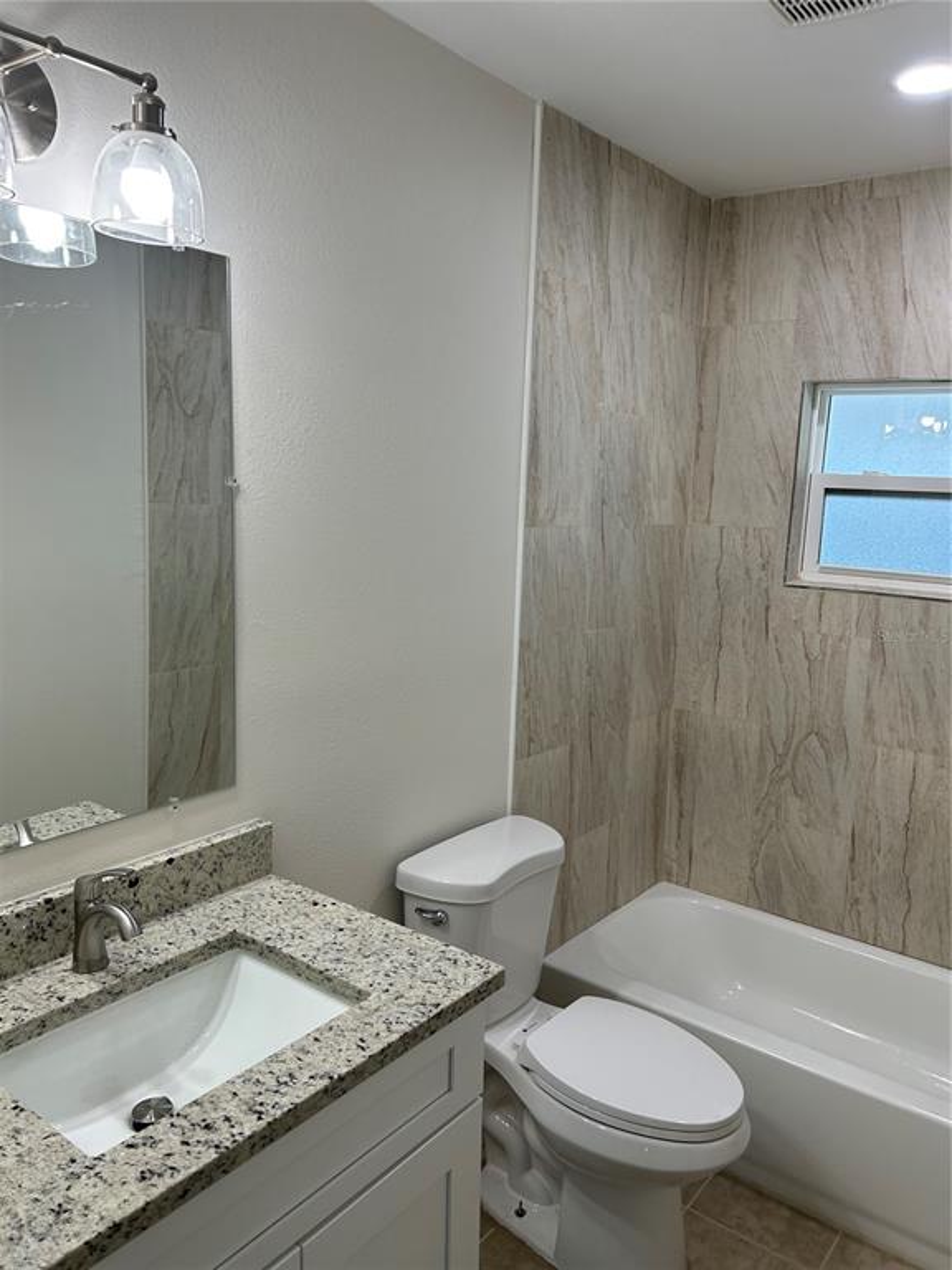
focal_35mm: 26
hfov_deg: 53.1
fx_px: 953
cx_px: 476
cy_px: 635
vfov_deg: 67.3
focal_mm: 5.7
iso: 64
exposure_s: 1/143
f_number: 1.5
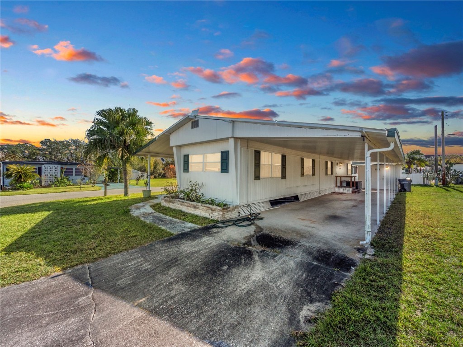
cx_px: 232
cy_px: 174
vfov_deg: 85.7
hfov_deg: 102.1
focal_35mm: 14
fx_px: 187
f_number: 13
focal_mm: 7
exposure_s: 1/250
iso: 250
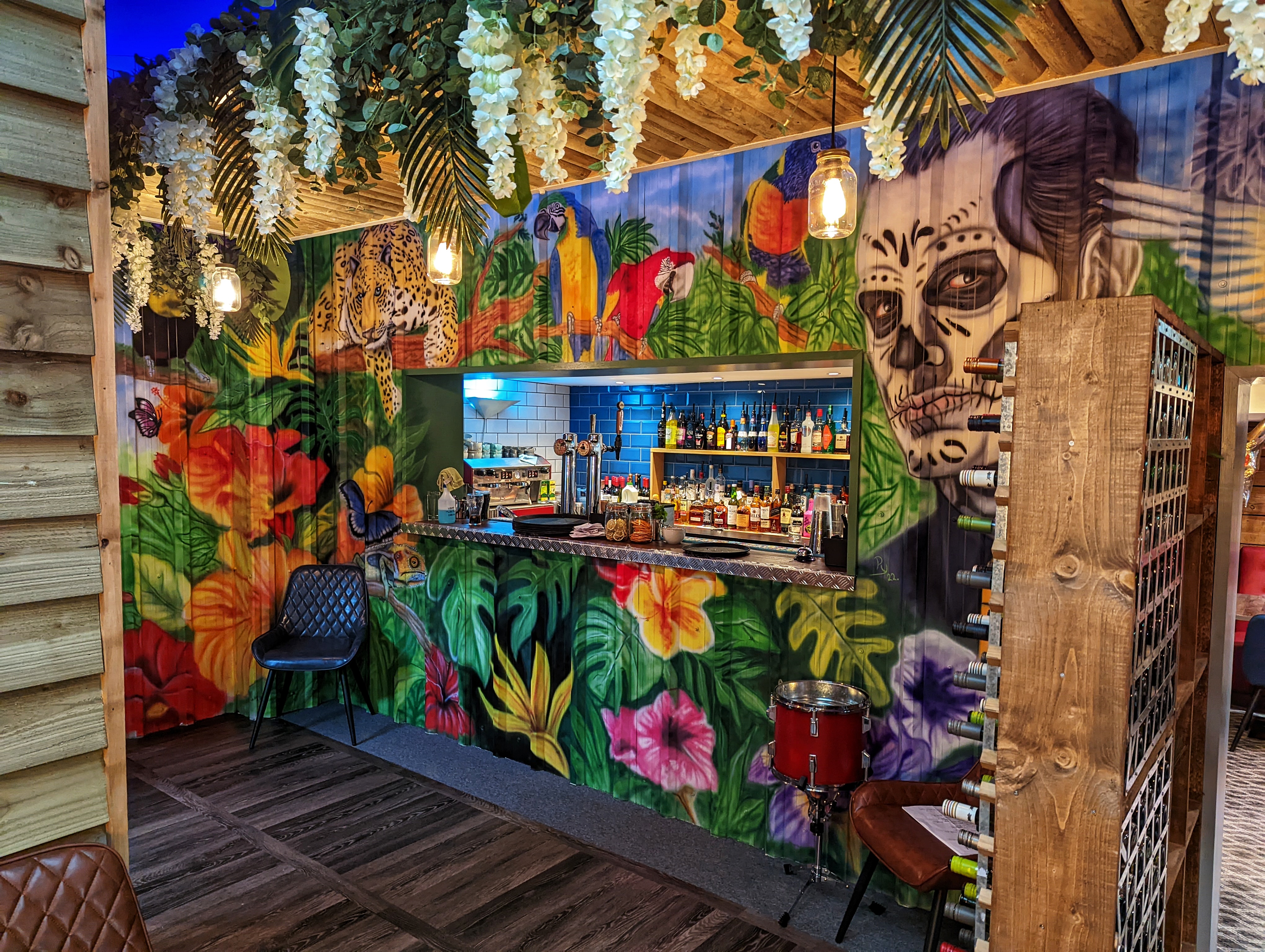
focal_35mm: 24
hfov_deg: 71.5
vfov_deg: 56.9
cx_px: 632
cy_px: 476
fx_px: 878
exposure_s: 1/100
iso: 611
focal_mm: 6.81
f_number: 1.85
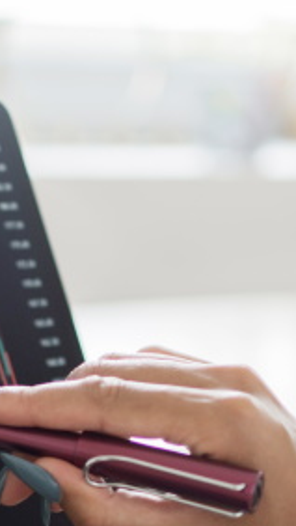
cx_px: 97
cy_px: 449
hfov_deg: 9.3
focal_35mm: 130
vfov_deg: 16.3
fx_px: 1811
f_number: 2
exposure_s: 1/200
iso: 160
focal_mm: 35
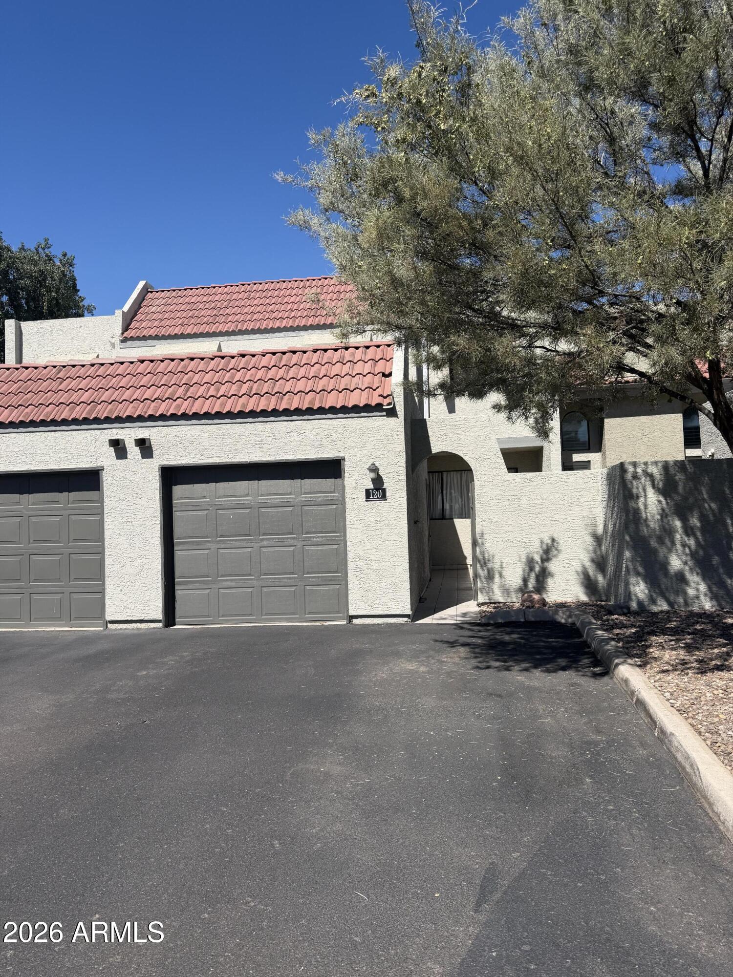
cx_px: 366
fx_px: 678
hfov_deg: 56.8
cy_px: 488
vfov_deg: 71.6
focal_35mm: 24
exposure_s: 1/5319
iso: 80
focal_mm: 6.76
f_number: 1.78
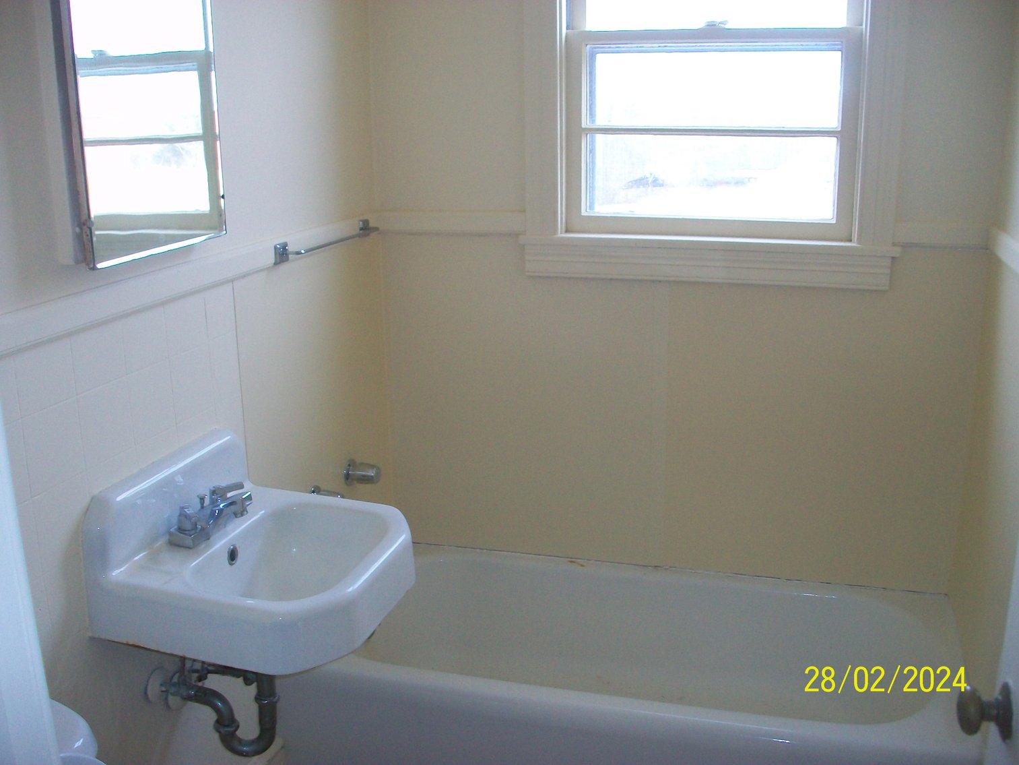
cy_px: 382
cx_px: 510
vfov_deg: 41.8
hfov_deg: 54.0
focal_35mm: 34
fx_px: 1001
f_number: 2.8
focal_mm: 5.7
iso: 120
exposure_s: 1/60
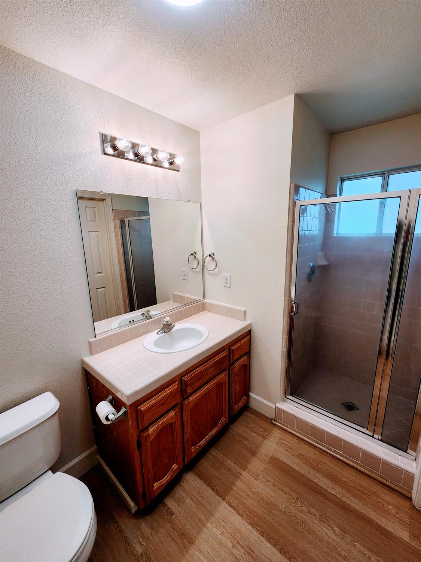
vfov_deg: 106.2
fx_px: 211
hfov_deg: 89.9
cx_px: 210
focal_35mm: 13
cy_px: 281
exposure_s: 1/120
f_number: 2.2
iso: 100
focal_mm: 2.2
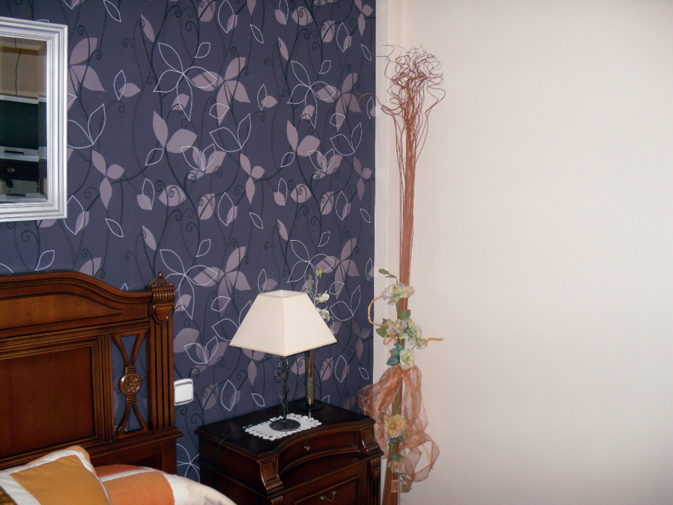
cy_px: 252
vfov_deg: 40.7
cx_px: 336
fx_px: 680
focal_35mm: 35
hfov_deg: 52.6
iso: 200
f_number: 3
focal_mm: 6.3
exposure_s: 1/45
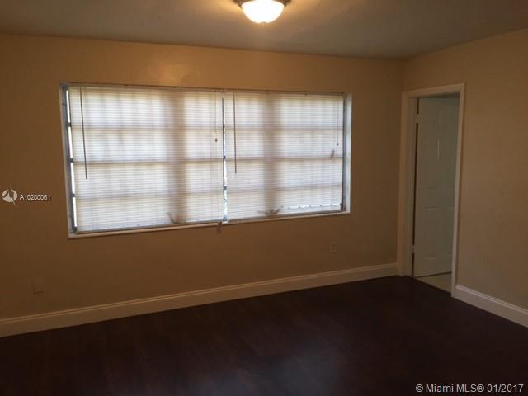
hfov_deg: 61.7
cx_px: 264
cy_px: 198
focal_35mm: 29
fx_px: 442
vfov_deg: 48.2
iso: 100
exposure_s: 1/30
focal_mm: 4.15
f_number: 2.2
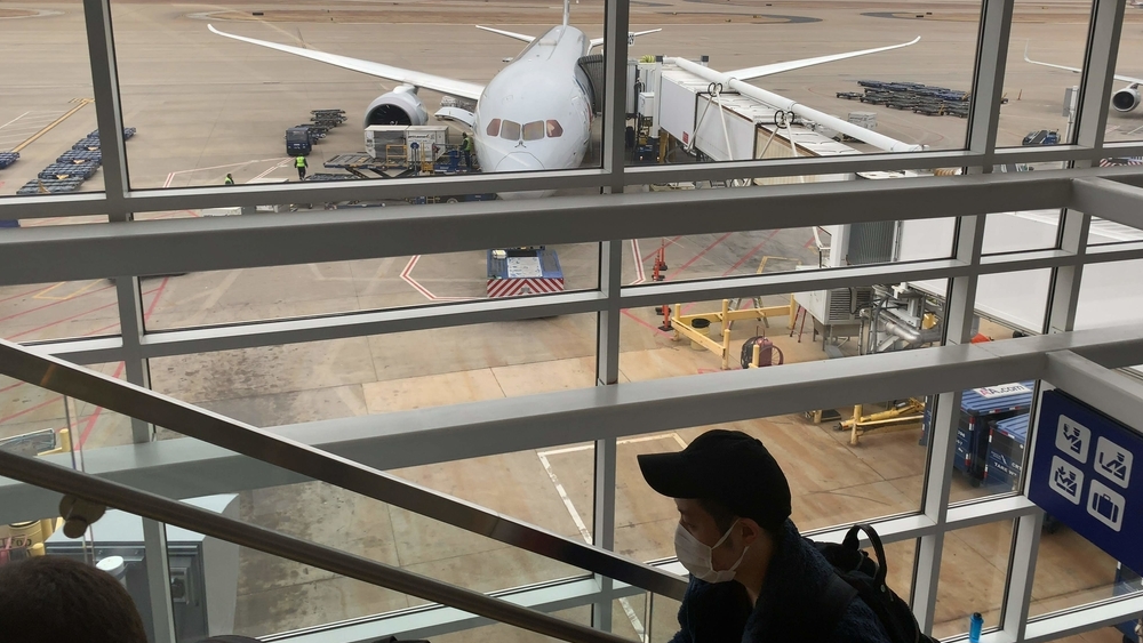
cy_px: 219
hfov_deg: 66.1
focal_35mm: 29
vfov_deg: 39.8
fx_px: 879
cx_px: 572
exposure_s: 1/170
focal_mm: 4.25
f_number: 1.8
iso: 25
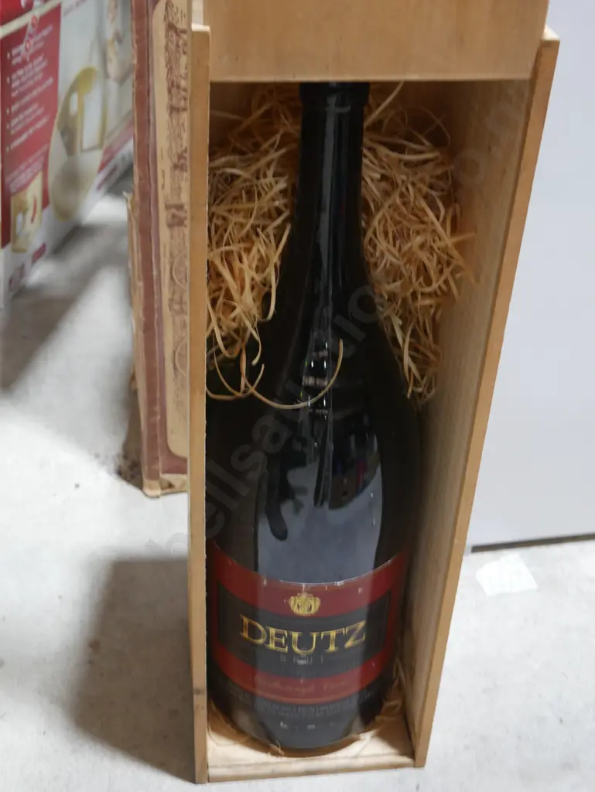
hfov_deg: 31.5
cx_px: 298
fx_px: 1053
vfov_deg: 41.2
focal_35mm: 46
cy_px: 396
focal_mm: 23
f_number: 5.1
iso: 1000
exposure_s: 1/60
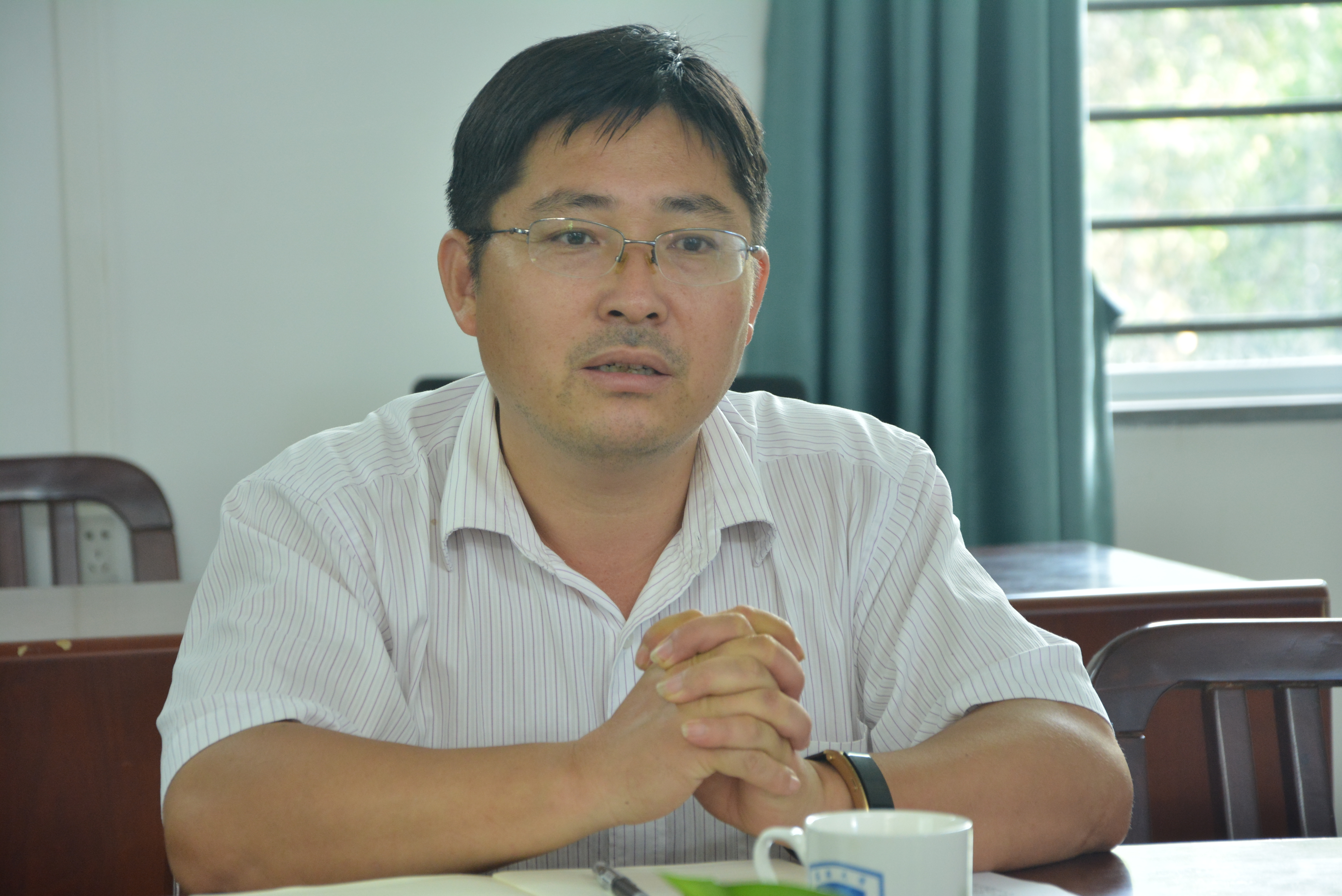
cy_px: 448
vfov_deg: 10.2
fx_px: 5033
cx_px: 671
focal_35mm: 135
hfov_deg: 15.2
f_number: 5.6
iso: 800
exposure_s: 1/13
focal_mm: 90
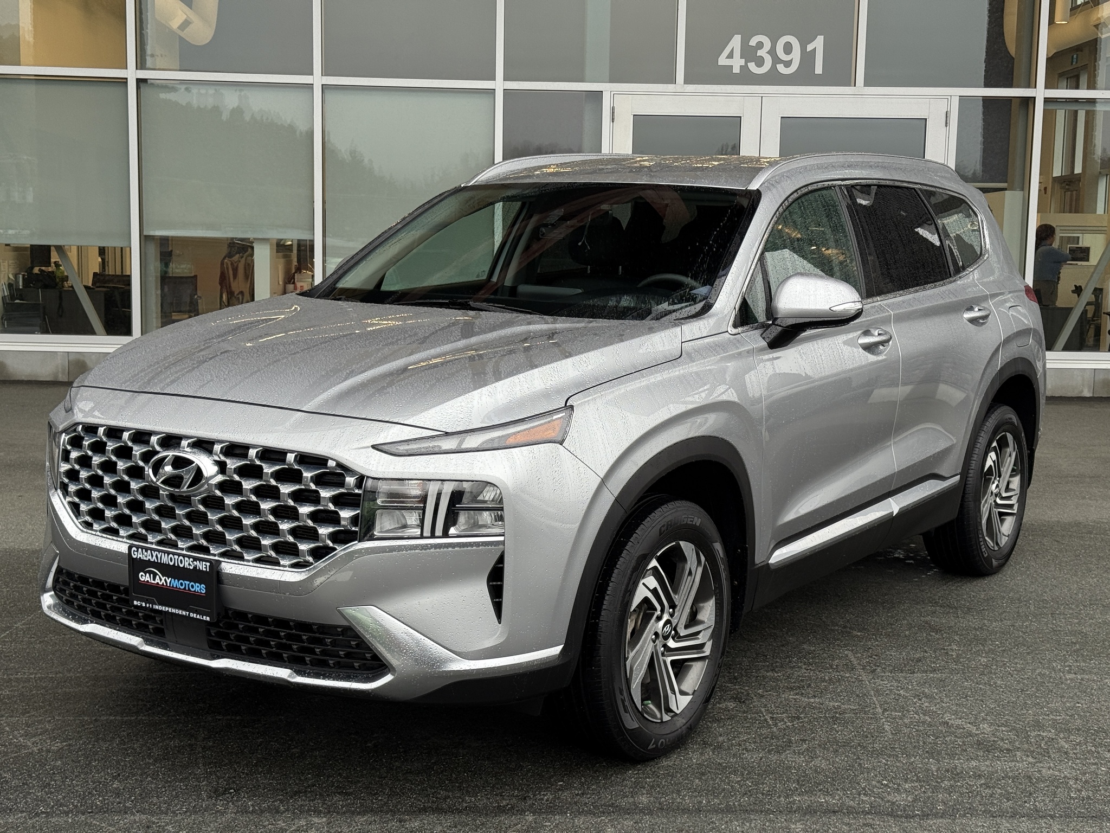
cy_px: 416
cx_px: 555
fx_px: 1539
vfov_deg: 30.3
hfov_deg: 39.7
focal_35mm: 48
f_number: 1.78
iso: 50
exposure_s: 1/153
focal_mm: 6.76
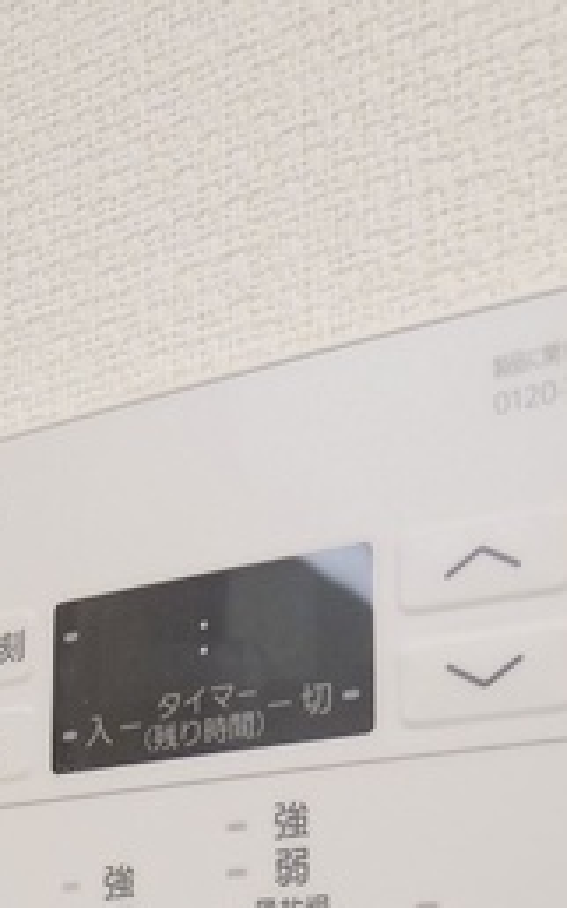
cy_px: 1003
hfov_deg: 18.8
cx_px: 206
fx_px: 1708
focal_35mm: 69
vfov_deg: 27.3
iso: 125
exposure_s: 1/60
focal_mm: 5.1
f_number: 2
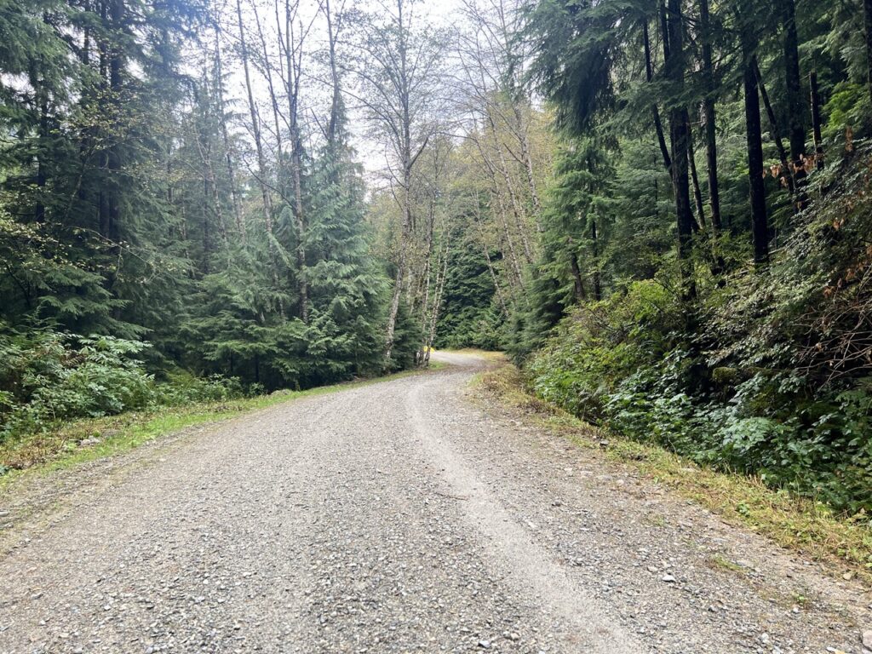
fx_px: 655
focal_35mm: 26
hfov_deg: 67.3
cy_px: 327
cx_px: 436
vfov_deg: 53.1
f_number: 1.5
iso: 50
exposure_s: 1/242
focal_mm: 5.7
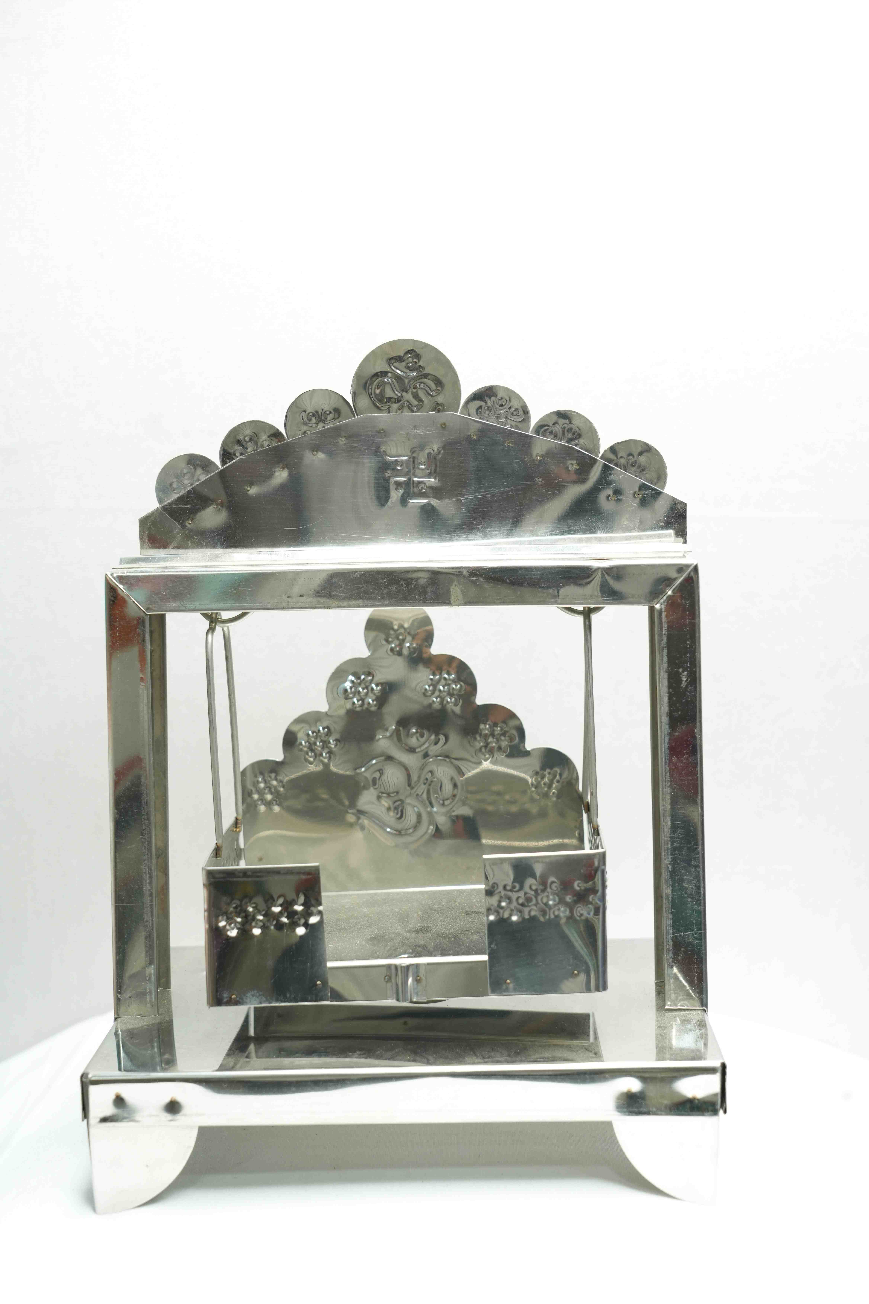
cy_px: 652
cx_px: 434
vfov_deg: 42.7
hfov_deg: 29.2
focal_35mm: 46
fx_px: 1665
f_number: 5.6
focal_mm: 46
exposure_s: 1/60
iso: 800
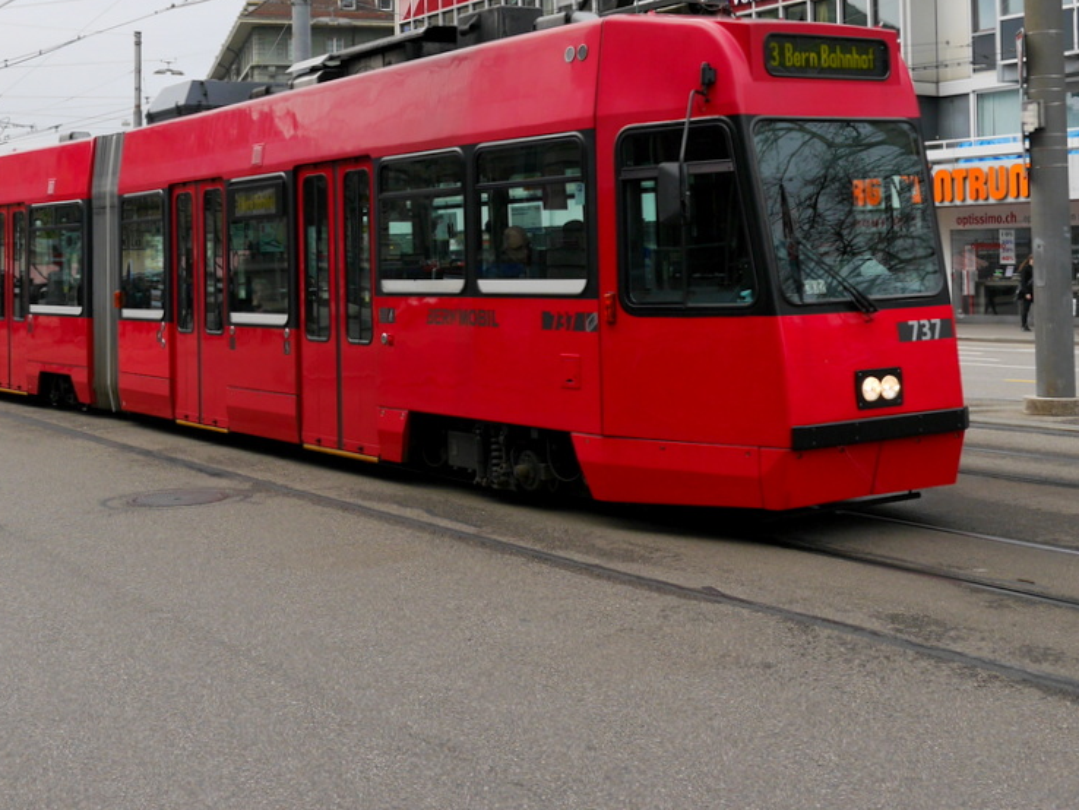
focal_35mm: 52
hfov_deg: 36.8
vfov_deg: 27.6
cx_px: 484
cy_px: 193
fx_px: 1621
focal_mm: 16
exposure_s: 1/250
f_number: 5.6
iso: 160
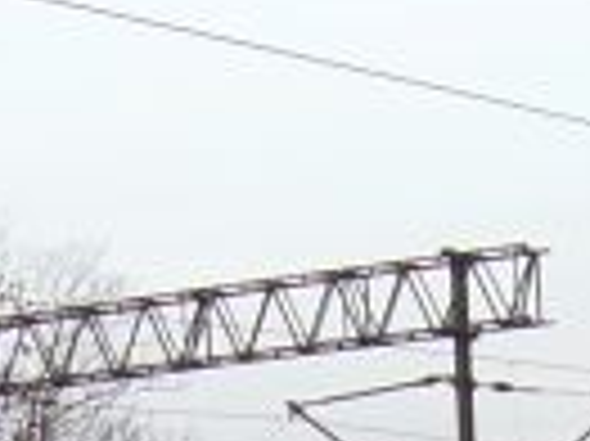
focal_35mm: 232
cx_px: 333
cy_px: 1030
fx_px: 3951
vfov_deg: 6.1
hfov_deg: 8.5
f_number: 2.8
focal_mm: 6.3
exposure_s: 1/42.4
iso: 50
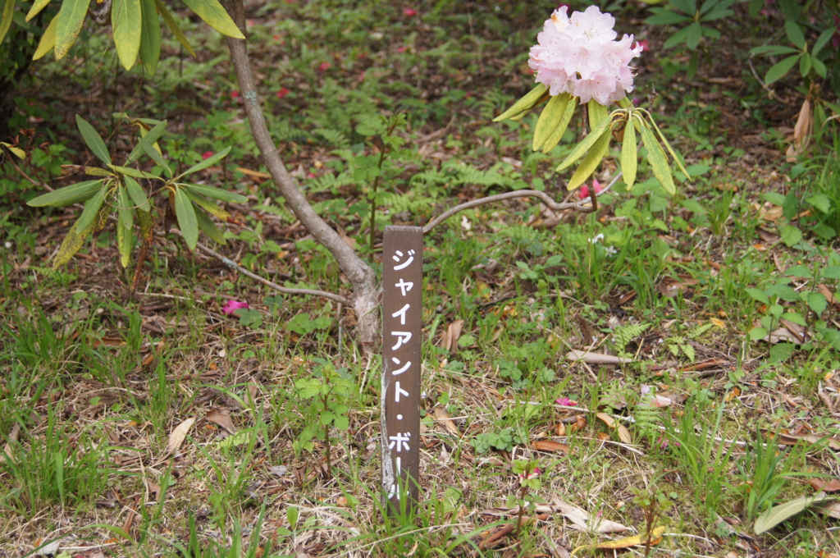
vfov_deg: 25.7
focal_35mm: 52
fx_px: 1223
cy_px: 279
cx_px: 420
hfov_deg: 37.9
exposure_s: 1/60
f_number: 5
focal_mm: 35
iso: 100
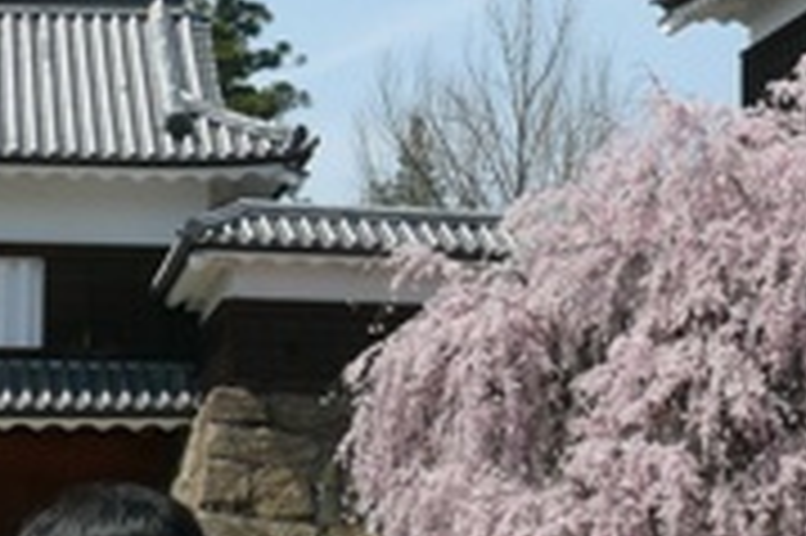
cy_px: 248
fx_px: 2908
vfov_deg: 10.5
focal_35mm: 130
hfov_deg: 15.8
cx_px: 491
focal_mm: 7.4
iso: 100
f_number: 5.6
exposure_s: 1/500
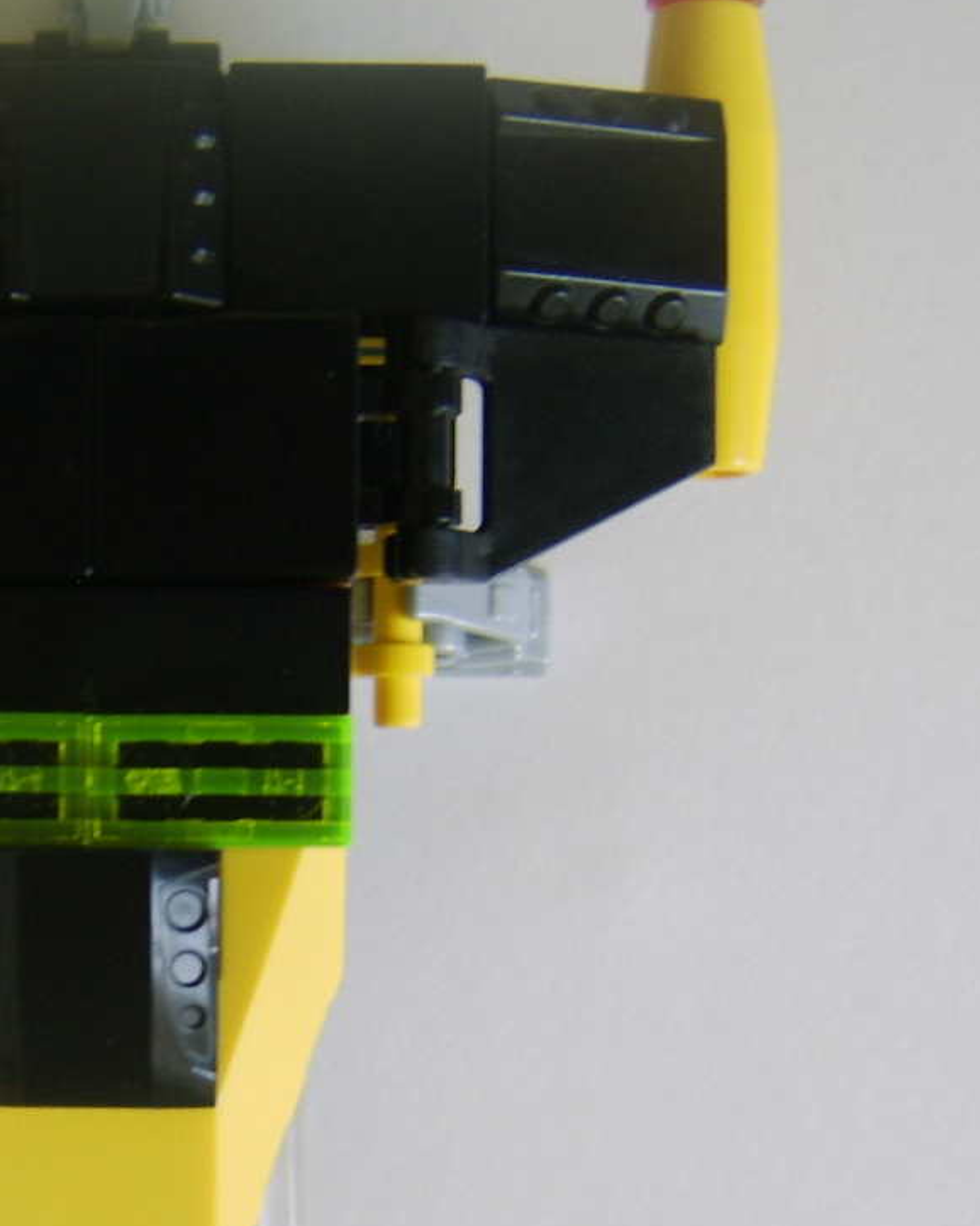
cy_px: 912
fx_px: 2430
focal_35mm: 67
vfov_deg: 27.9
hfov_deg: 22.3
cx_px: 107
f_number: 2.7
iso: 71
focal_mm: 8.13
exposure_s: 1/18
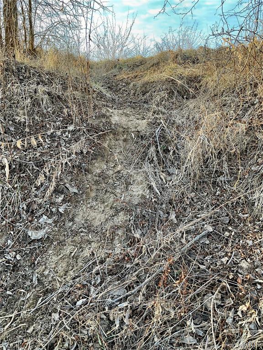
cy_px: 175
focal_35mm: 29
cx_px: 132
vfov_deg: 61.7
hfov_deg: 48.2
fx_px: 294
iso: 25
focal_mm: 3
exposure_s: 1/120
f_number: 1.8
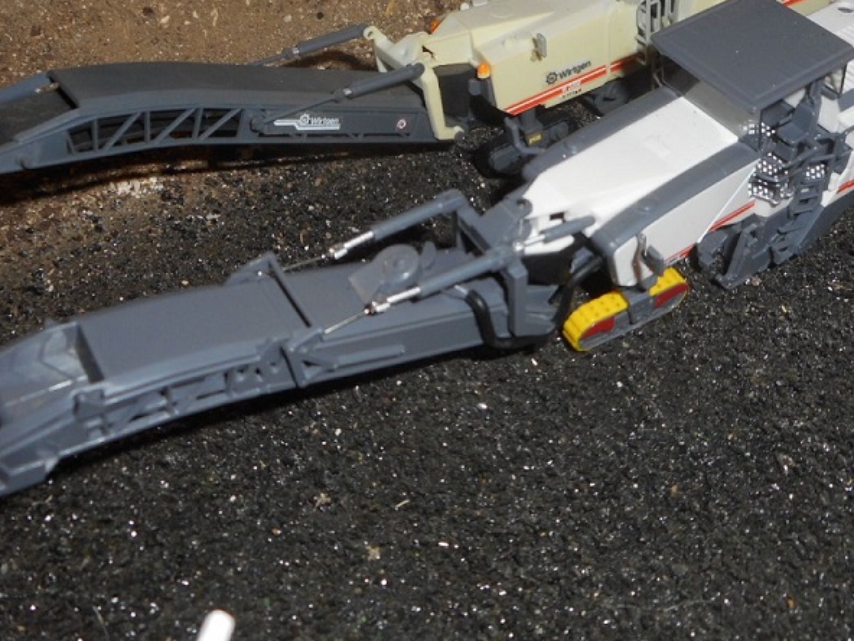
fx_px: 937
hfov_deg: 48.7
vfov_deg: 37.5
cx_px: 516
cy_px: 240
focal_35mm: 38
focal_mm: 4.5
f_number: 3.7
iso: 80
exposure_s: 1/25
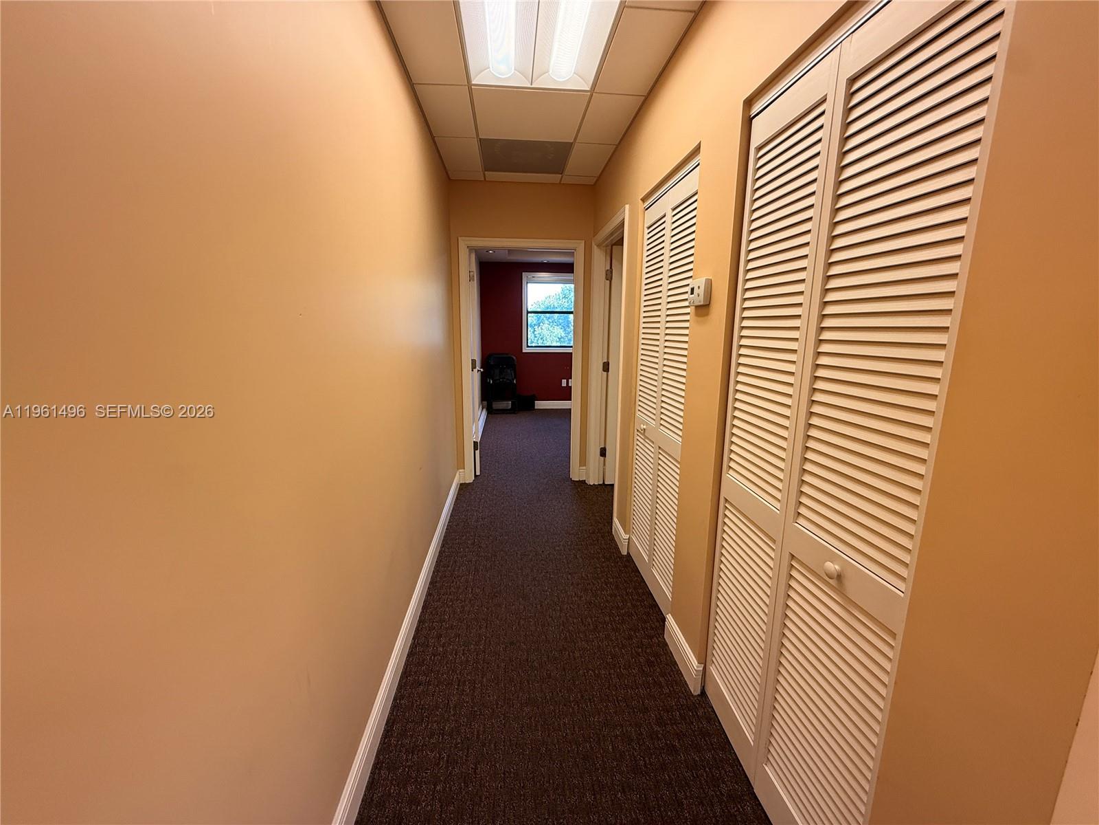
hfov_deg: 102.1
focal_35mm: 14
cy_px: 412
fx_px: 444
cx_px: 550
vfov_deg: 85.7
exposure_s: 1/120
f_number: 2.2
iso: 200
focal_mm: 2.22
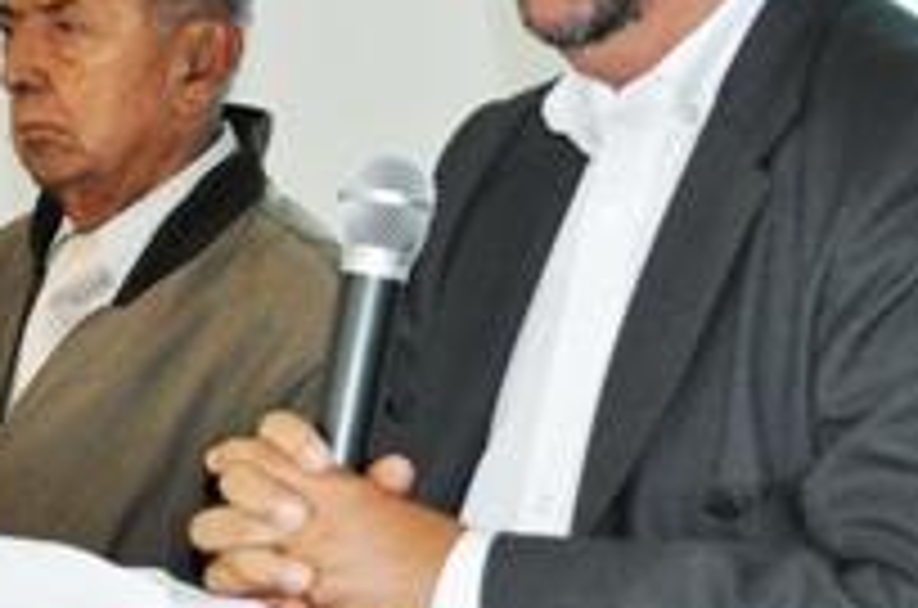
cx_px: 158
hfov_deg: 20.4
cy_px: 266
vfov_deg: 13.8
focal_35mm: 99
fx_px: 2519
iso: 1600
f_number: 4.8
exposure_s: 1/60
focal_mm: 30
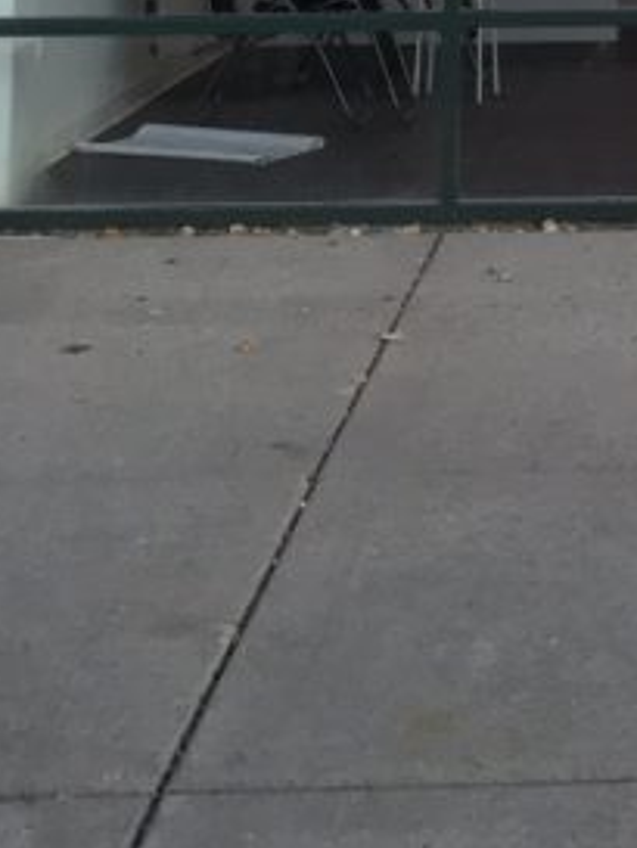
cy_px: -686
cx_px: 771
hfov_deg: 13.7
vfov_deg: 15.9
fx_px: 2574
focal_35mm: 105
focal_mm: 3.99
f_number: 1.8
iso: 40
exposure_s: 1/120
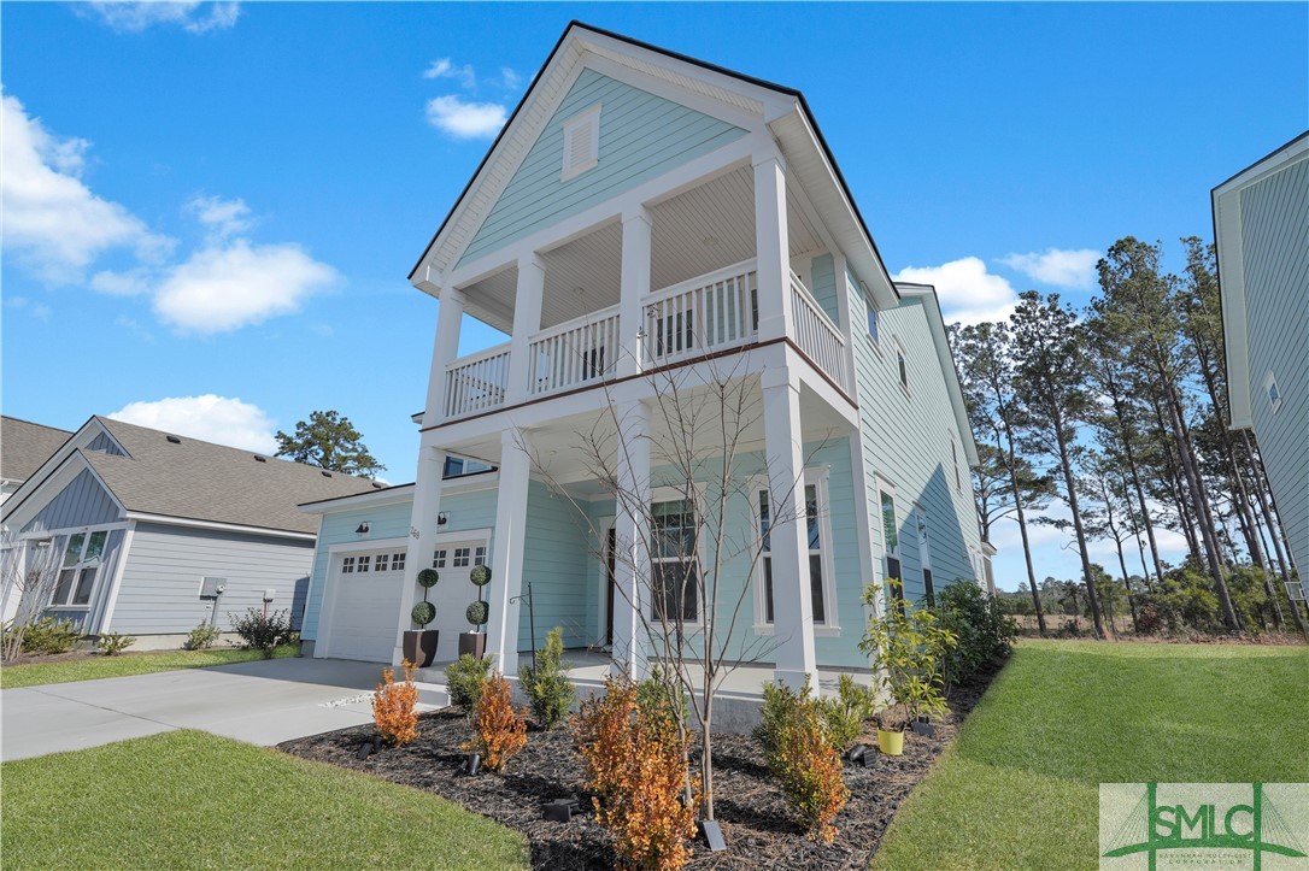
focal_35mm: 16
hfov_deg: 96.8
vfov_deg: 73.7
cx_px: 654
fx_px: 581
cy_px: 436
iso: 320
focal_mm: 16
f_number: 9
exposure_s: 1/250
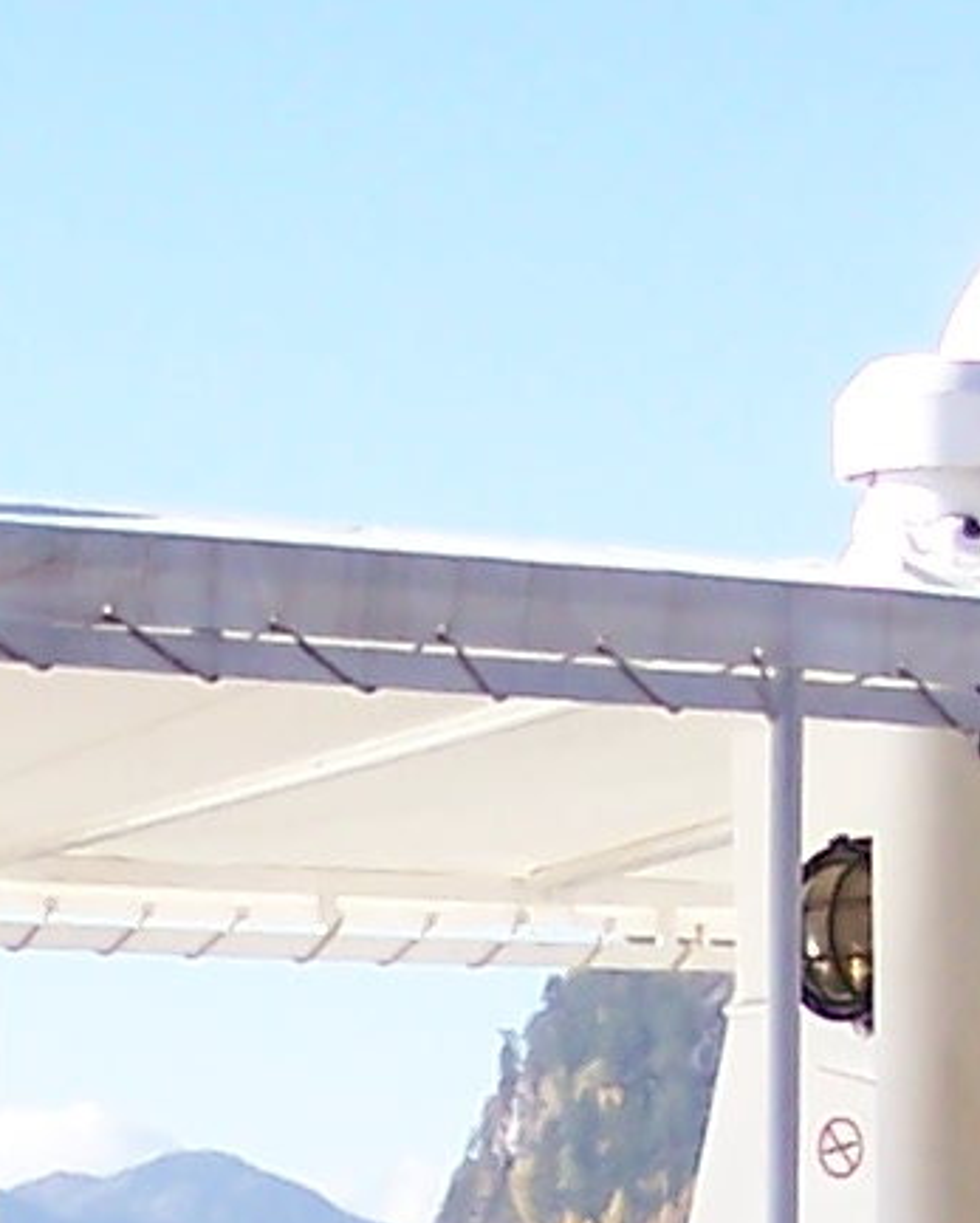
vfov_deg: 7.3
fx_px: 9525
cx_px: 353
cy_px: 1483
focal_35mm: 263
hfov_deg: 5.9
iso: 64
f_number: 2.8
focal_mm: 6.3
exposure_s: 1/500
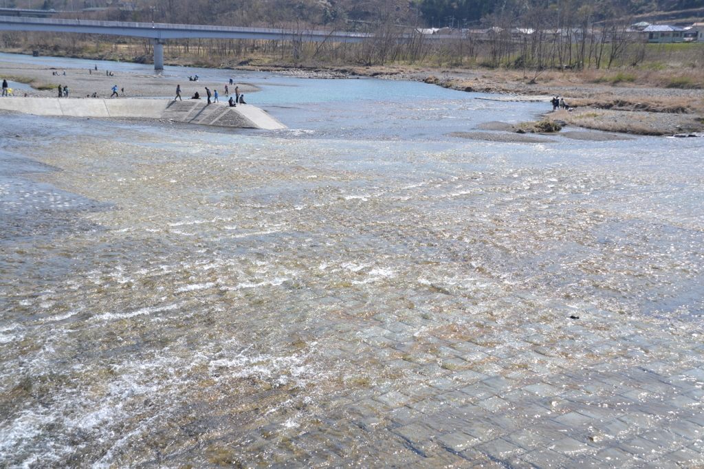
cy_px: 234
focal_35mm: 48
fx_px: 938
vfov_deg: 28.1
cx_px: 352
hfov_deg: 41.1
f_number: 8
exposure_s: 1/1250
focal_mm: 32
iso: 400
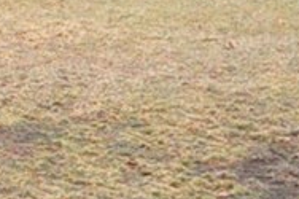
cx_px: -364
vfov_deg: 7.8
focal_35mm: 163
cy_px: -293
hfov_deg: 11.0
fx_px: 1353
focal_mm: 20
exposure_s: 1/400
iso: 2500
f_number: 6.3
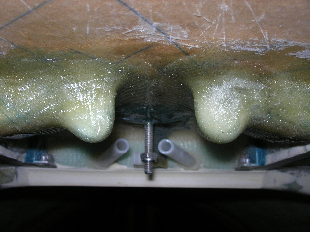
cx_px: 155
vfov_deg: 37.7
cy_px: 116
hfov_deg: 49.0
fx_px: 340
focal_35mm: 38
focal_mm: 7.8
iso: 64
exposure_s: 1/60.1
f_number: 4.8
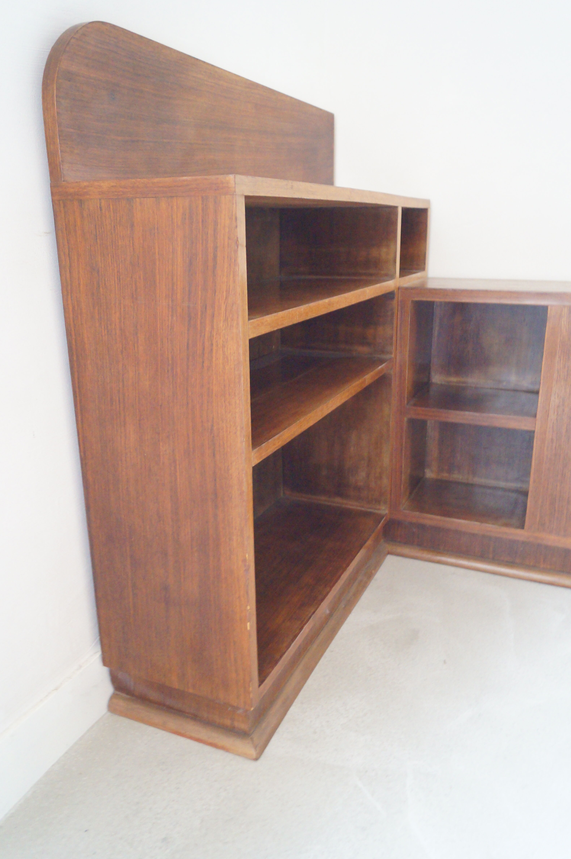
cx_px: 287
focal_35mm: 28
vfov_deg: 65.5
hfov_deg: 46.3
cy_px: 429
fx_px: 668
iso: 3200
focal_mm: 18
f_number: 3.5
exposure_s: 1/15
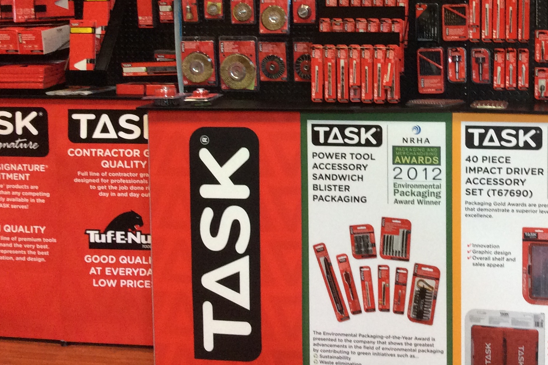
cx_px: 443
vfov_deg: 22.2
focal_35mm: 60
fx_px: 913
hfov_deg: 32.4
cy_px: 53
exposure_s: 1/24
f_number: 2.4
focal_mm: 3.3
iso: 125
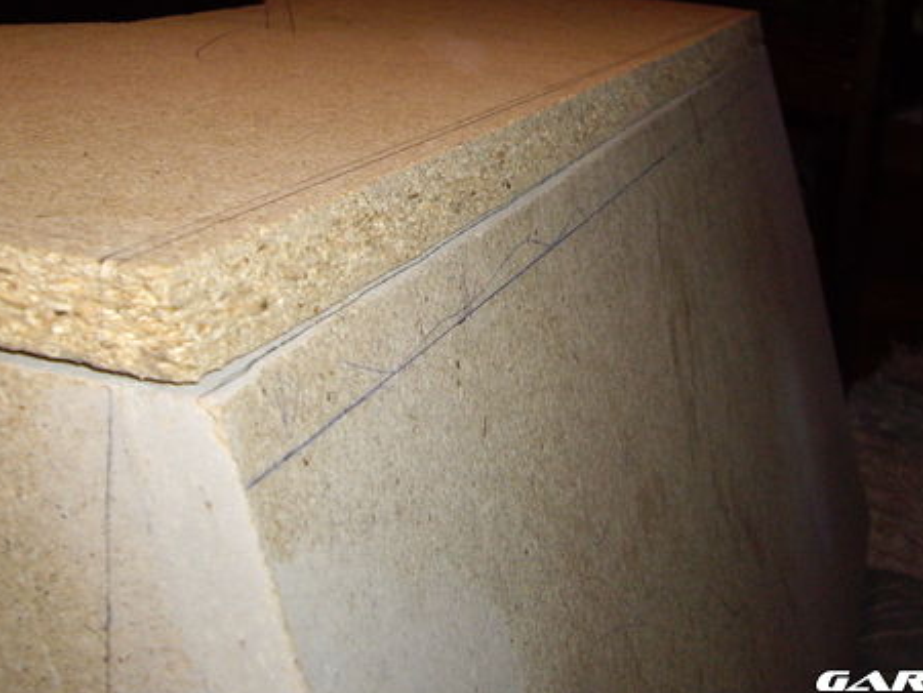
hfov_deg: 35.5
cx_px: 511
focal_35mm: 54
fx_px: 1441
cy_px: 209
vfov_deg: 26.8
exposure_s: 1/40
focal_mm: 6.2
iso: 200
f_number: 2.7
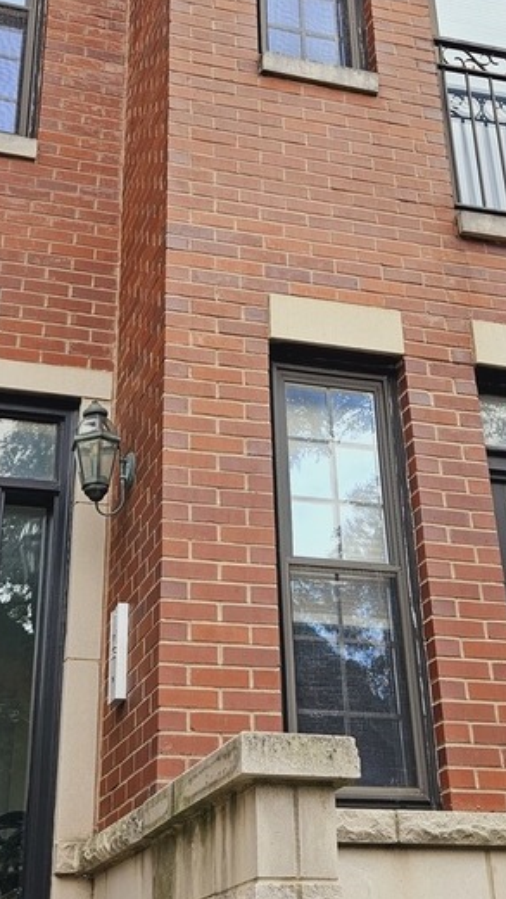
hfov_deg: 23.1
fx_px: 1239
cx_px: 266
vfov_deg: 39.1
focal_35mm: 52
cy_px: 265
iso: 40
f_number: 1.8
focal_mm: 5.4
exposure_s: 1/467
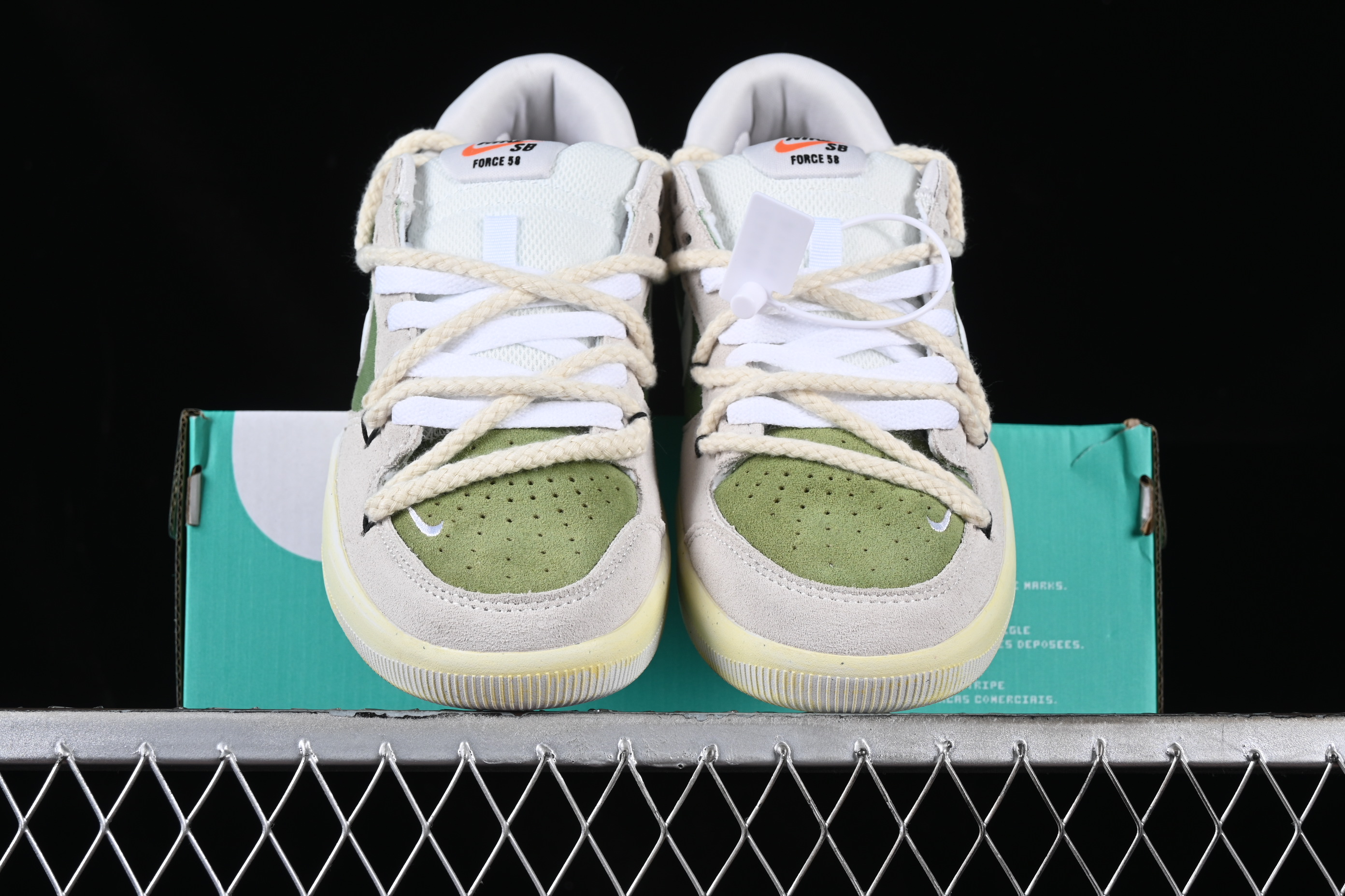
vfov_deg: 18.2
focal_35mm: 75
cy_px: 448
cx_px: 672
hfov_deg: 27.0
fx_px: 2802
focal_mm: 50
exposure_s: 1/80
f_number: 8
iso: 160
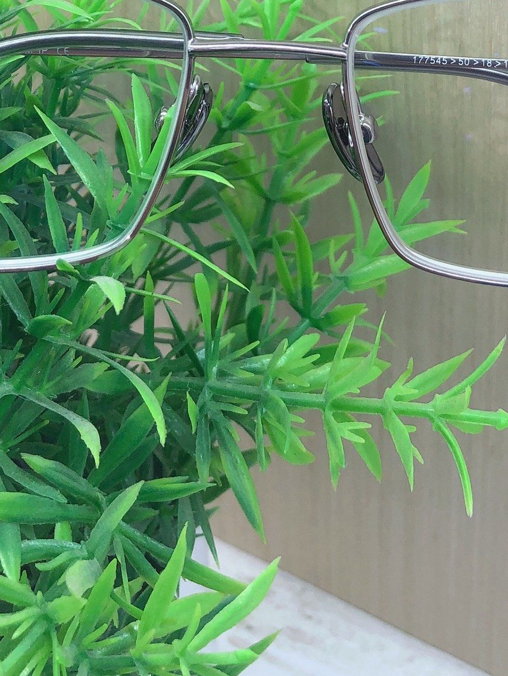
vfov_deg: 27.3
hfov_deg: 22.2
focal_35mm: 66
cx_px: 310
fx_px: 1291
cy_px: -34
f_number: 1.8
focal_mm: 4
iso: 32
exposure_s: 1/100
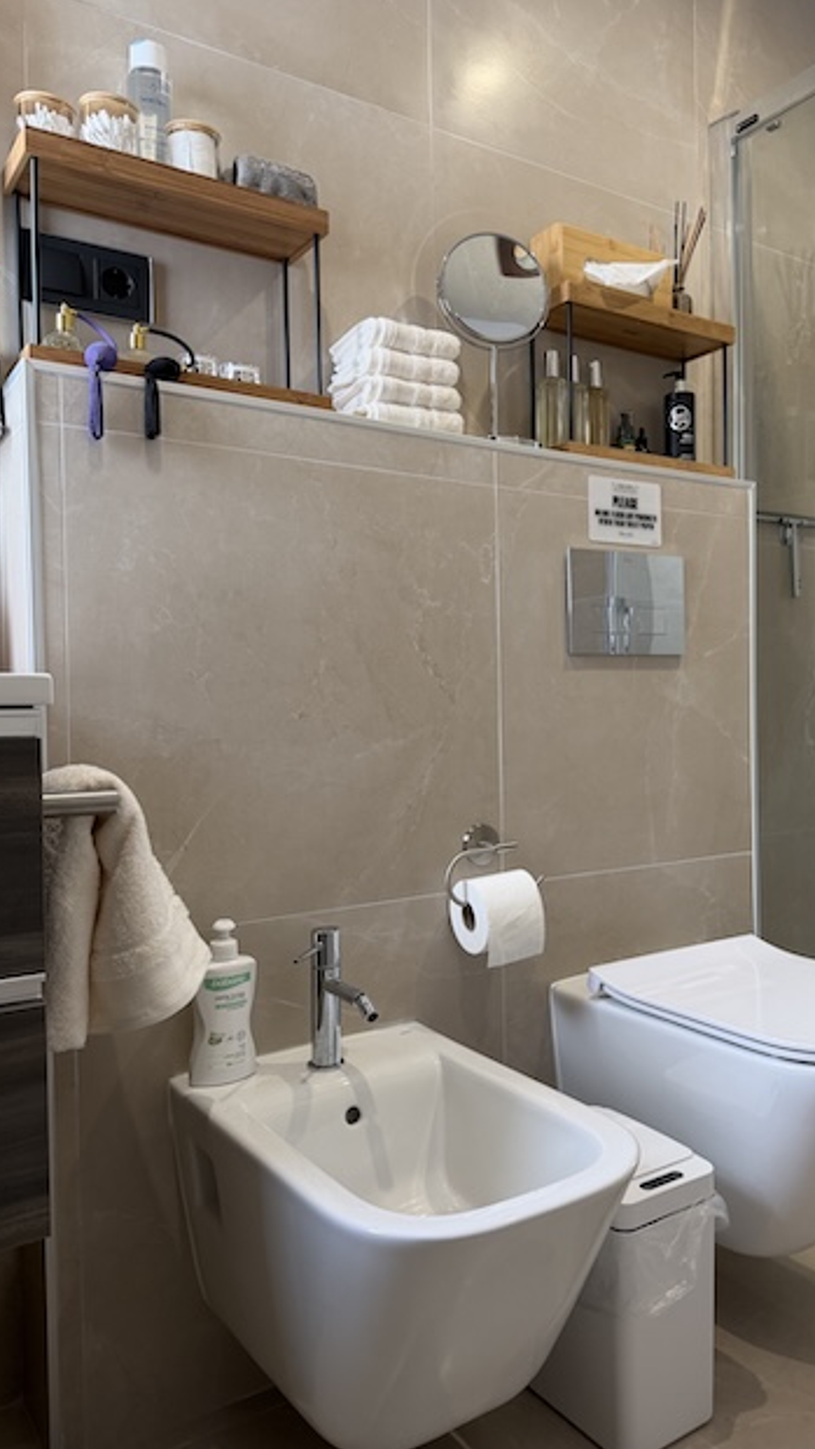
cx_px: 528
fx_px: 1037
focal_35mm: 27
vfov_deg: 69.9
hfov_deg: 42.5
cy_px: 720
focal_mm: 6.76
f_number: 1.78
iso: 200
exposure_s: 1/119
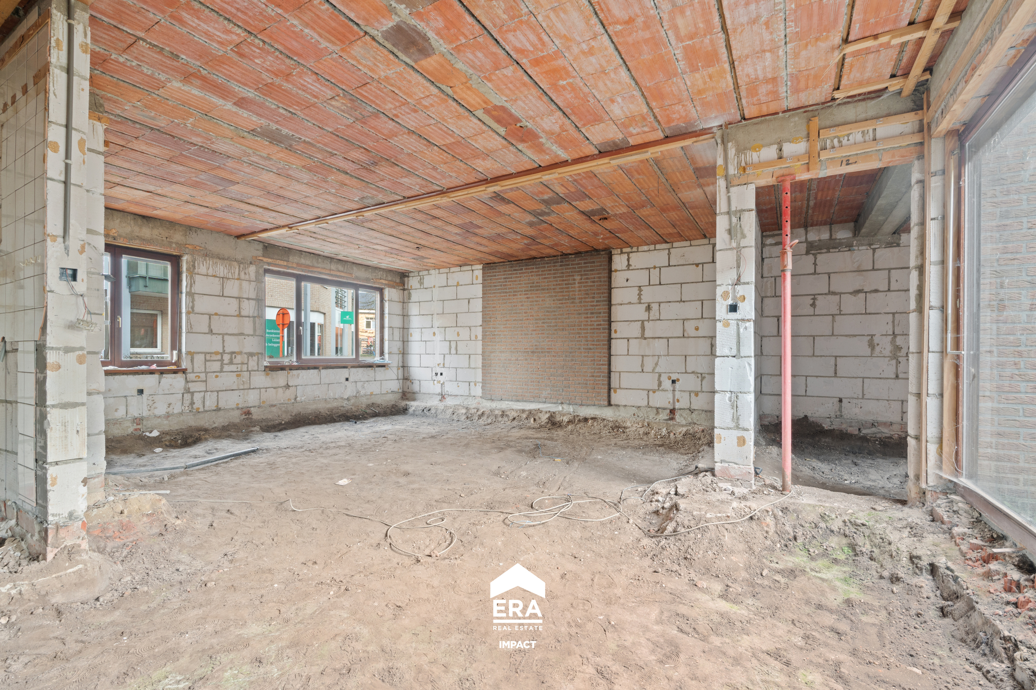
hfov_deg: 95.0
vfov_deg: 72.1
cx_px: 518
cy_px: 345
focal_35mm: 16
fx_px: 475
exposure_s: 2
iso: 400
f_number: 11
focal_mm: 16.5
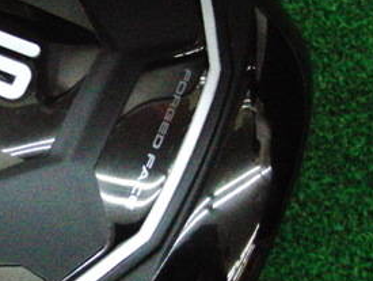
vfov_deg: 17.2
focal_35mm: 86
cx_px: 20
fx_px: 928
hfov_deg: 22.1
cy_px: 114
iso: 3200
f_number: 3.6
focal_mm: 6.42
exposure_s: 1/400
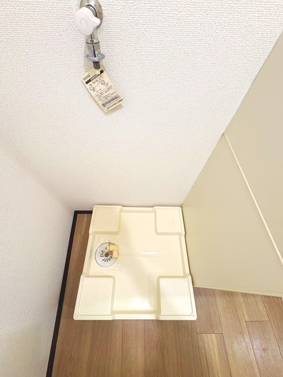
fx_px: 153
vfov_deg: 102.1
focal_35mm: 14
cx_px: 142
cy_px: 188
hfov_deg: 85.7
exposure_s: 1/50
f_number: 2.2
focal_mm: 2.22
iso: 160
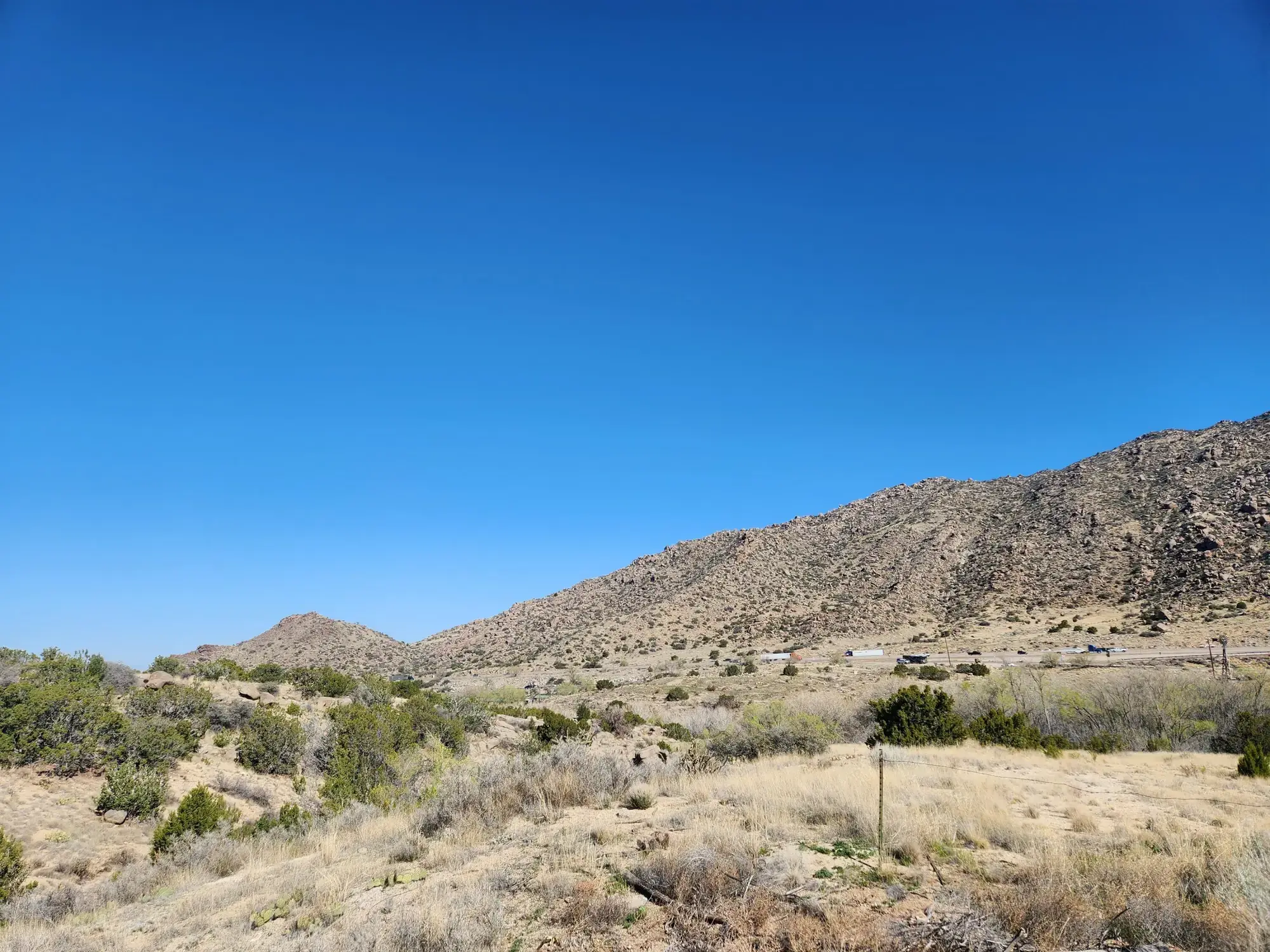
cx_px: 635
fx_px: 844
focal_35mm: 23
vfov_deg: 58.9
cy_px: 476
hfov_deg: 73.9
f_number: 1.8
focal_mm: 5.4
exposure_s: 1/1636
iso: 20
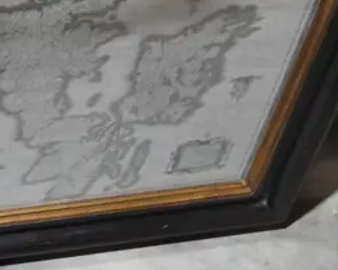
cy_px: -12
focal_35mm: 107
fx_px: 1069
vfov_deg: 14.1
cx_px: -152
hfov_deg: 16.5
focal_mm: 14
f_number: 3.5
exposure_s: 1/60
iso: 500
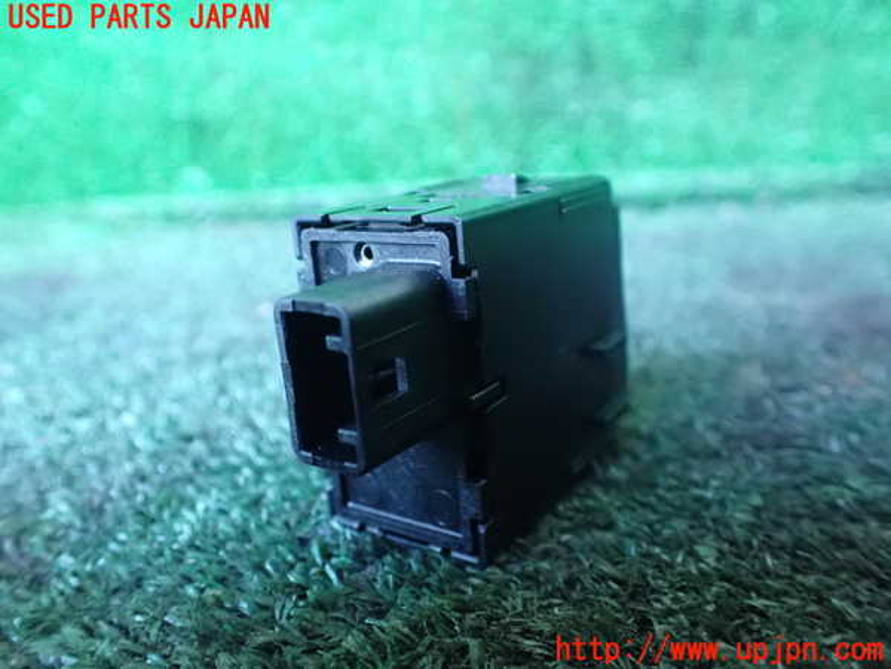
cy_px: 334
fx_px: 772
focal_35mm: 30
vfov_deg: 46.8
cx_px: 446
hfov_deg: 60.0
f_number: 2.3
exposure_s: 1/25
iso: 1600
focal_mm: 5.4
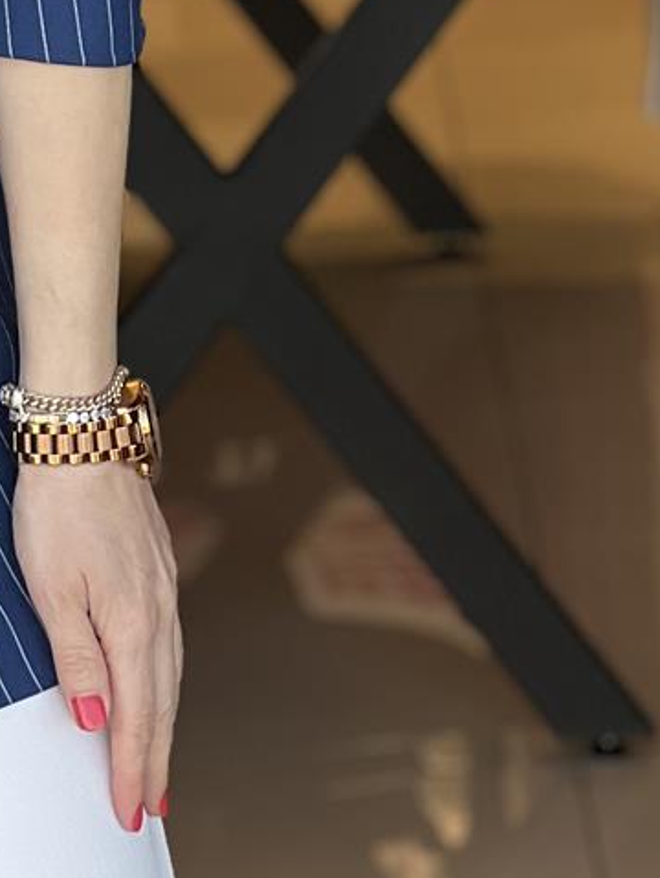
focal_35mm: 257
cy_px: -491
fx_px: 6525
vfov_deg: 7.5
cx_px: -246
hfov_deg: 5.7
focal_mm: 9
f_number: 2.8
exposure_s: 1/100
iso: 32
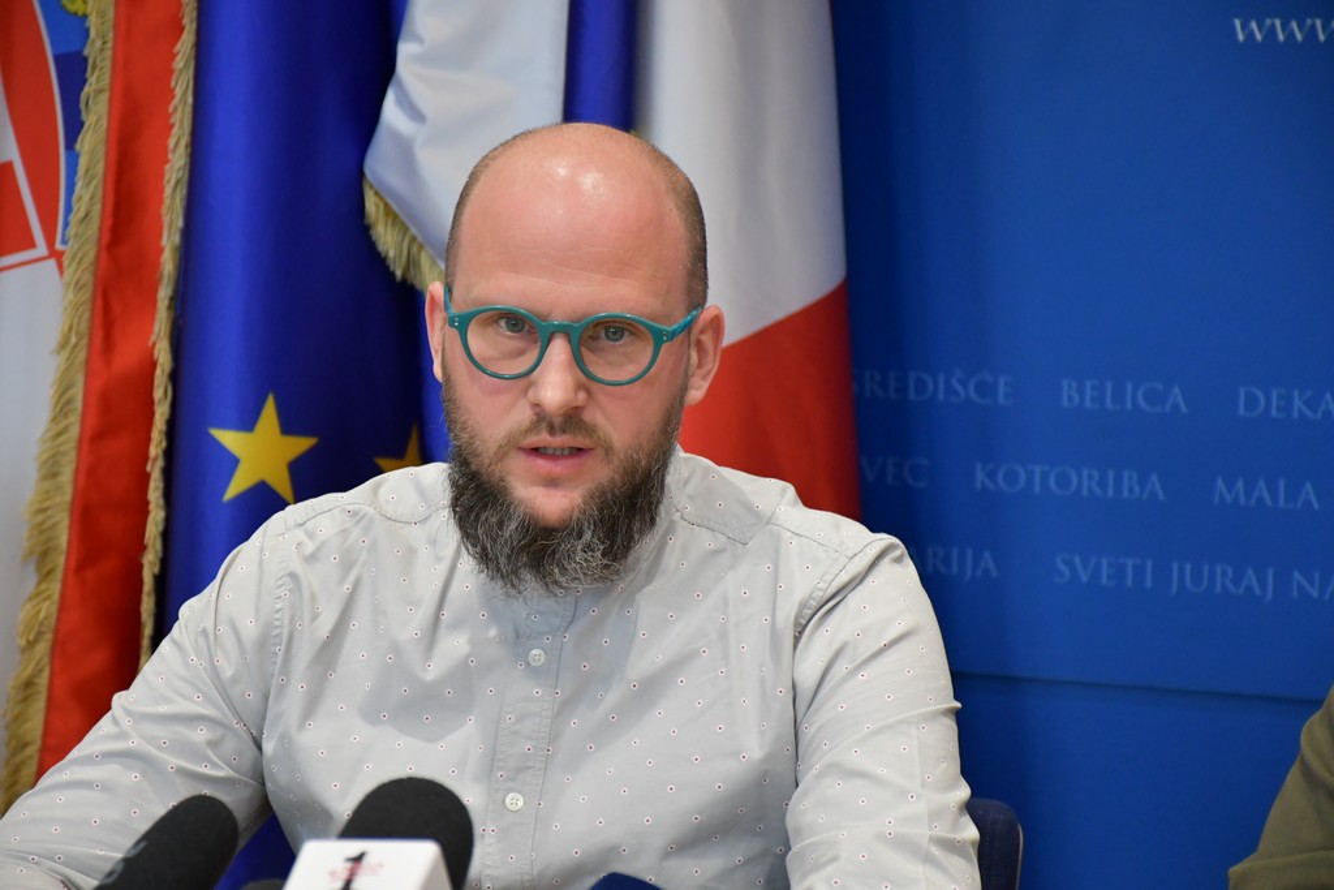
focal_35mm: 142
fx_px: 5262
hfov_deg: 14.4
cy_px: 445
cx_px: 667
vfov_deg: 9.7
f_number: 5.3
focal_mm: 95
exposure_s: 1/200
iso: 3200
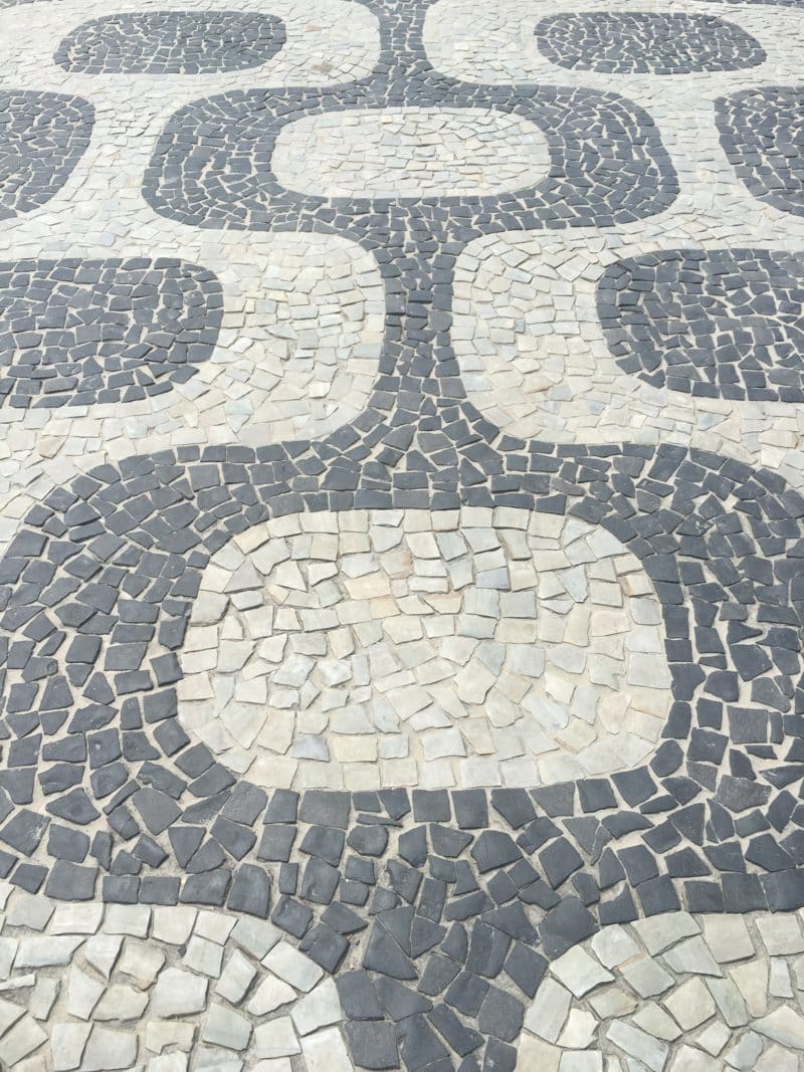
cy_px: 536
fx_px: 898
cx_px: 402
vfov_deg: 61.7
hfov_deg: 48.2
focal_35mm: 29
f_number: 2.2
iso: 25
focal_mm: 4.15
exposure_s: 1/1166
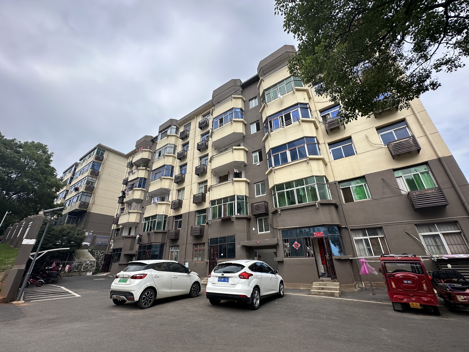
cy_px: 176
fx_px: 190
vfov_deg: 85.7
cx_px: 234
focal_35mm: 14
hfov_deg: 102.1
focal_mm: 2.22
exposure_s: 1/1473
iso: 40
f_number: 2.2
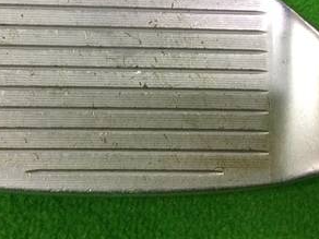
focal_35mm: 68
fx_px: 627
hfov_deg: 28.4
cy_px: 12
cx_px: 111
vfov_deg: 21.0
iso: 64
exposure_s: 1/30
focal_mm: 3.3
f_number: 2.4
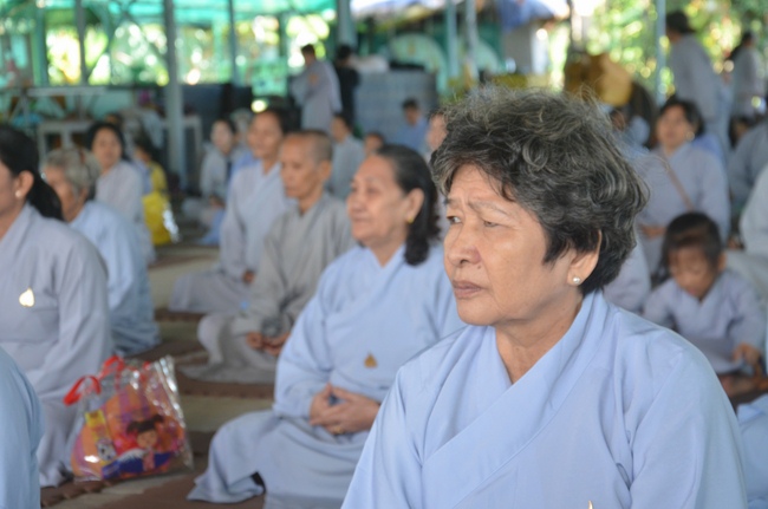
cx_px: 384
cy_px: 254
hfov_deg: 26.0
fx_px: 1661
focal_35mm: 78
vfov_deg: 17.4
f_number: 5
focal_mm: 52
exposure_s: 1/60
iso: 400
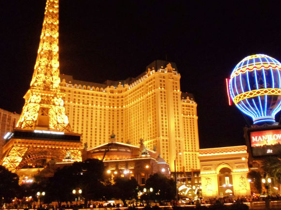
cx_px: 145
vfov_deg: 25.1
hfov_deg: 33.2
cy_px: 77
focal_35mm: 58
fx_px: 471
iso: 800
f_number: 3.5
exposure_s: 1/10
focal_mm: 6
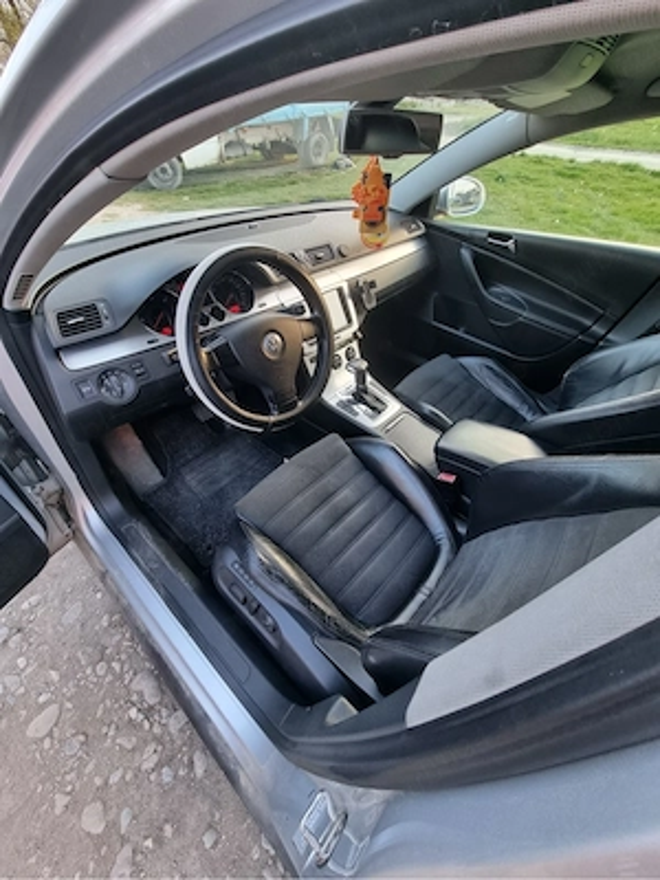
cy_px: 440
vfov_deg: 106.2
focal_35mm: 13
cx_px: 330
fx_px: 330
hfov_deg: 89.9
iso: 200
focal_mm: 2.2
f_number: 2.2
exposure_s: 1/50
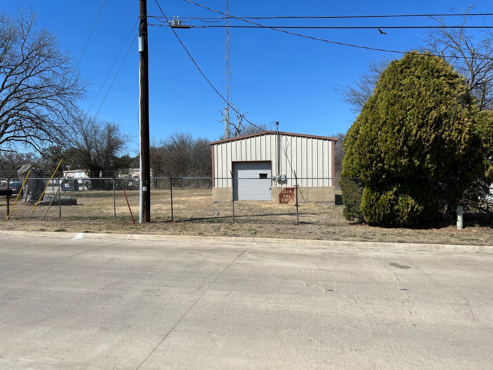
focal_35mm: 26
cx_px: 246
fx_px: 370
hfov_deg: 67.3
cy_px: 185
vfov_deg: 53.1
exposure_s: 1/5882
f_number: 1.5
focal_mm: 5.7
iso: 50
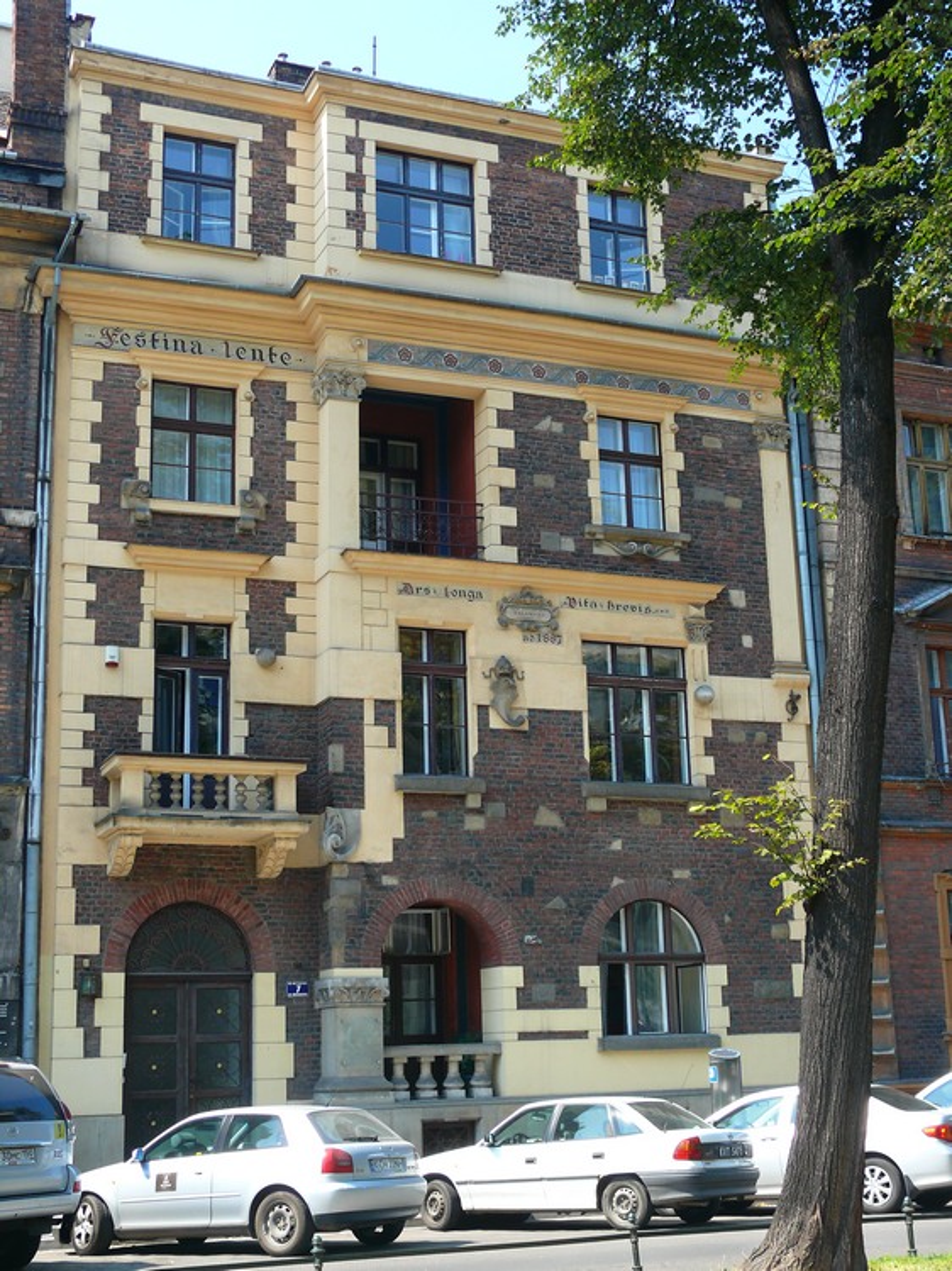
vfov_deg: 41.3
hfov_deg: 31.5
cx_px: 476
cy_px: 636
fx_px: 1688
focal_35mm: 46
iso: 100
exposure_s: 1/100
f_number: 3.2
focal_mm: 9.8
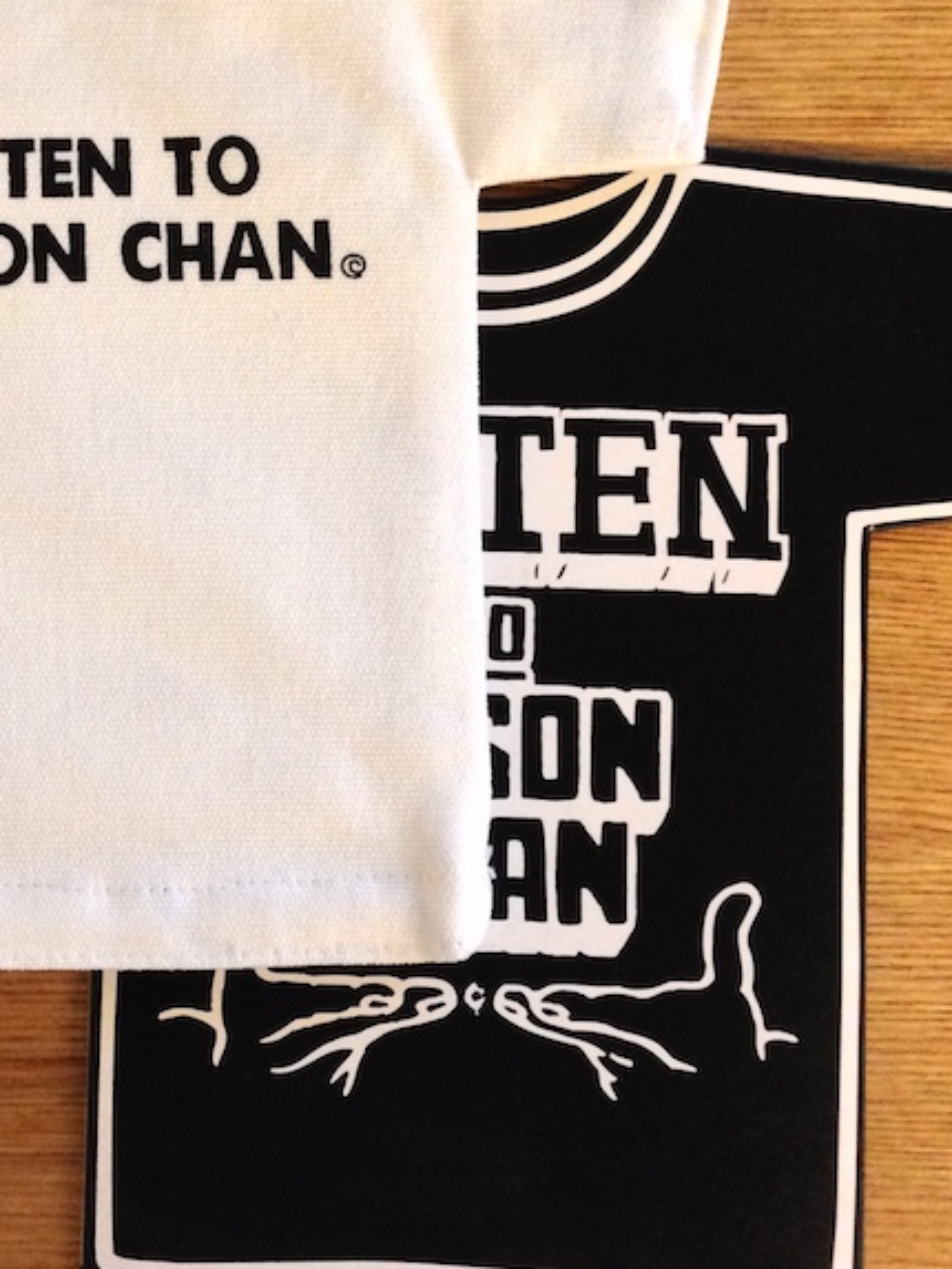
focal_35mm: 59
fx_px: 2163
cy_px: 472
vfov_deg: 32.5
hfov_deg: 24.6
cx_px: 266
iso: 400
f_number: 2.4
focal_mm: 4.12
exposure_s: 1/17
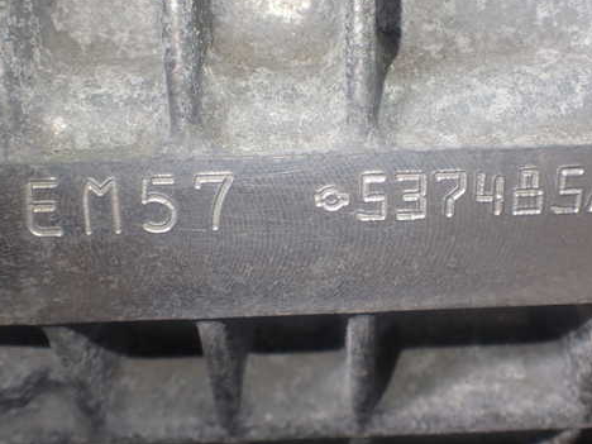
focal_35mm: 41
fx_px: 701
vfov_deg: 35.1
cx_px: 329
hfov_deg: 45.7
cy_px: 216
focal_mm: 5.79
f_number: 2.4
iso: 160
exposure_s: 1/60
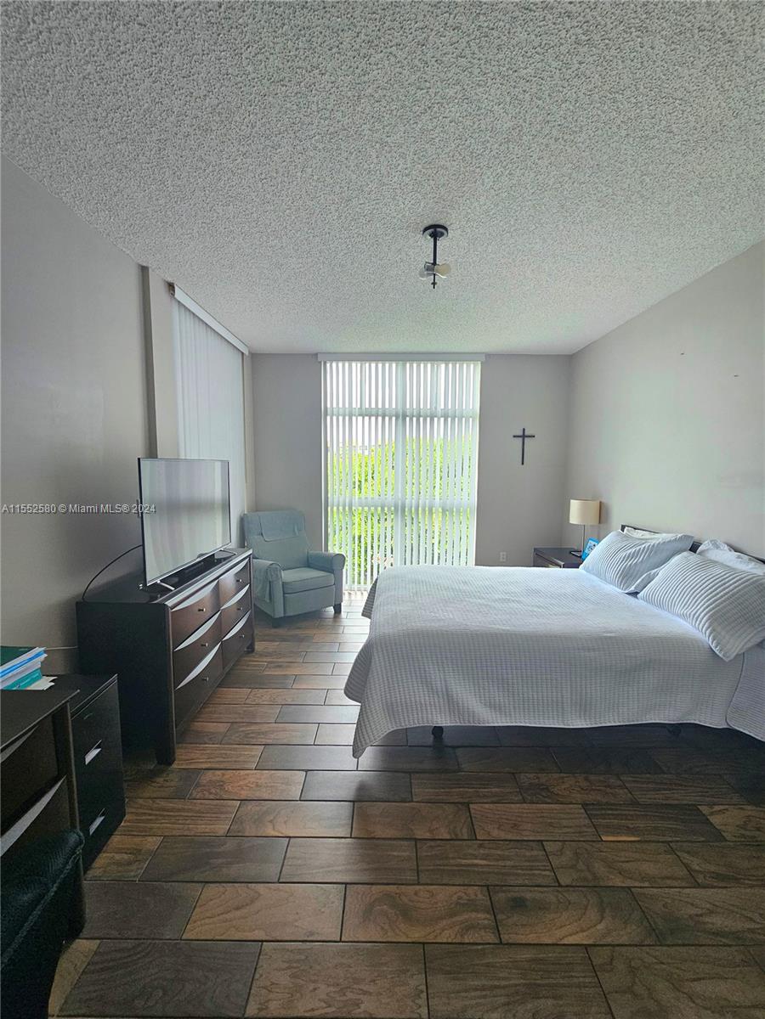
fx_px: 383
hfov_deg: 89.9
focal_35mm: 13
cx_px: 382
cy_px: 510
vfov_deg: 106.2
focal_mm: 2.2
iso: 64
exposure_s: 1/60.2
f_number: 2.2
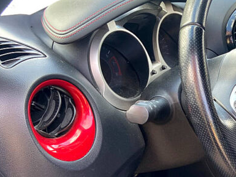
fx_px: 368
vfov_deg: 27.0
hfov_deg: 34.3
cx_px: 194
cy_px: 106
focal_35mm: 54
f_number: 1.8
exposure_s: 1/122
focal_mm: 4.25
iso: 100
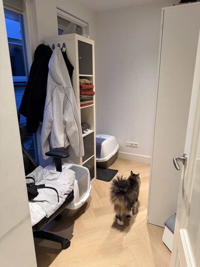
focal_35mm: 24
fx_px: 185
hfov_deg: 56.8
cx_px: 100
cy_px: 134
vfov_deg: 71.6
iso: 320
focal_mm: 6.76
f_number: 1.78
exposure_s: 1/50
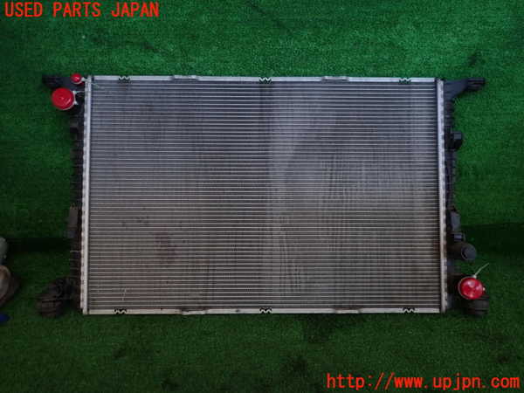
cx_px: 262
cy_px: 196
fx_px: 378
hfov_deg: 69.4
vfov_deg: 54.9
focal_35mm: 25
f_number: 2
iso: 200
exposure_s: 1/50
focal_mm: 4.5
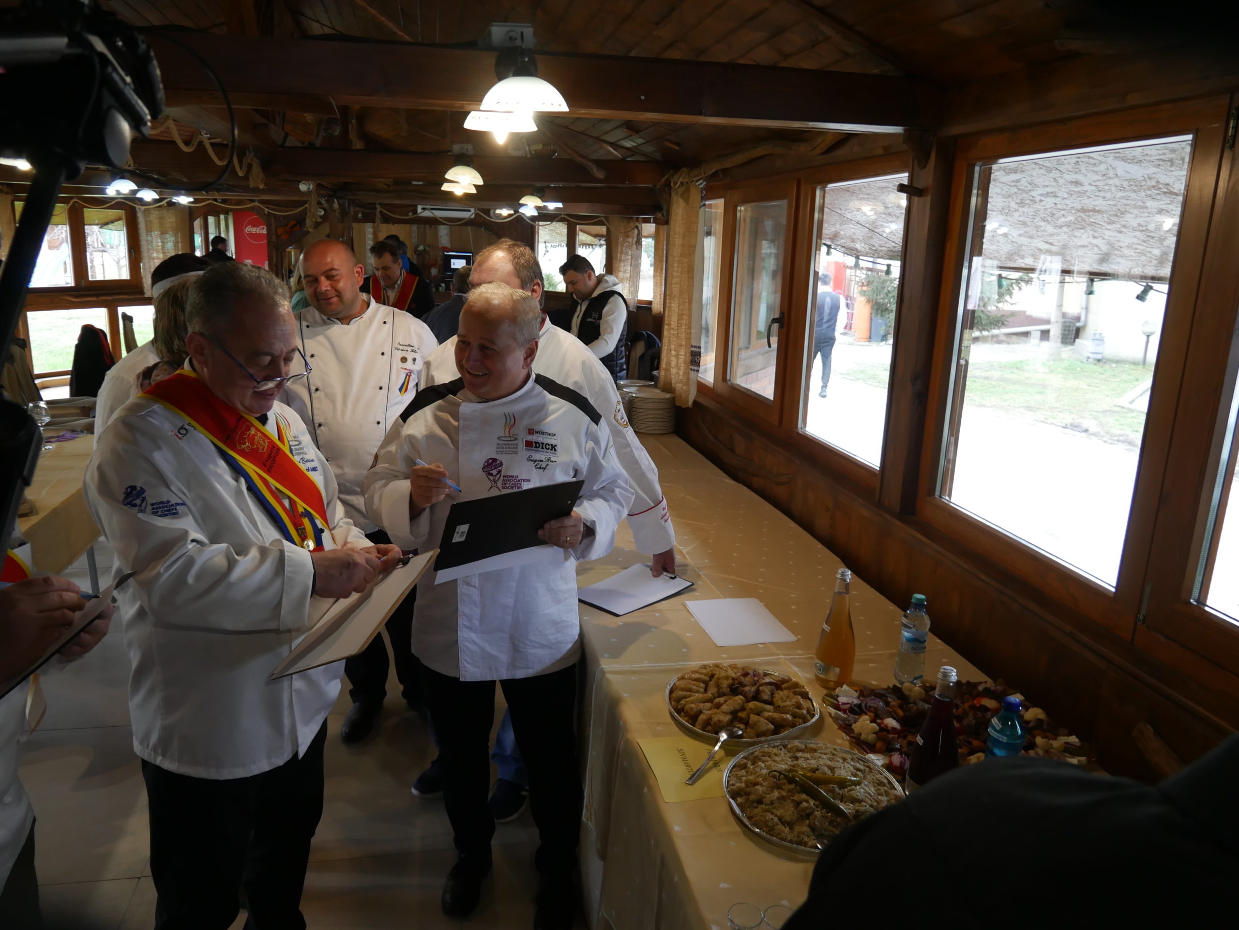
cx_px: 620
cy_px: 465
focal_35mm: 24
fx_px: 859
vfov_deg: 56.8
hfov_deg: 71.6
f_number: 3.5
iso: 800
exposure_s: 1/60
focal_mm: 12
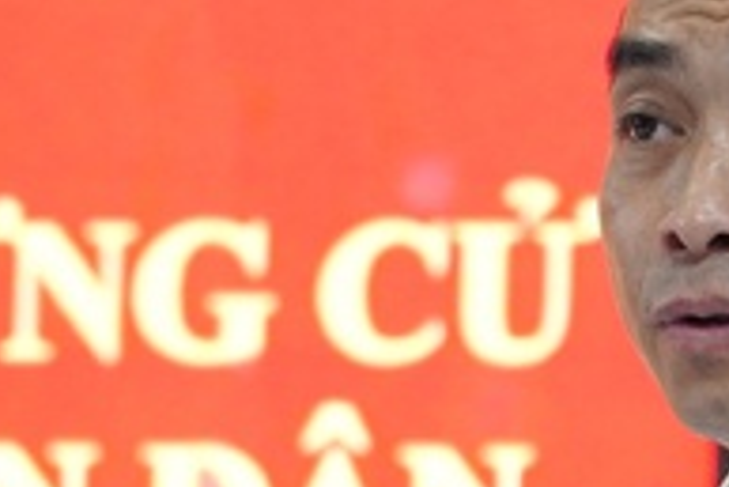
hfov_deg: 3.6
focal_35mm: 570
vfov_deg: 2.4
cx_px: 570
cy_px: 330
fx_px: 11547
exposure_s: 1/200
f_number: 4
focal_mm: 105
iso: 1250
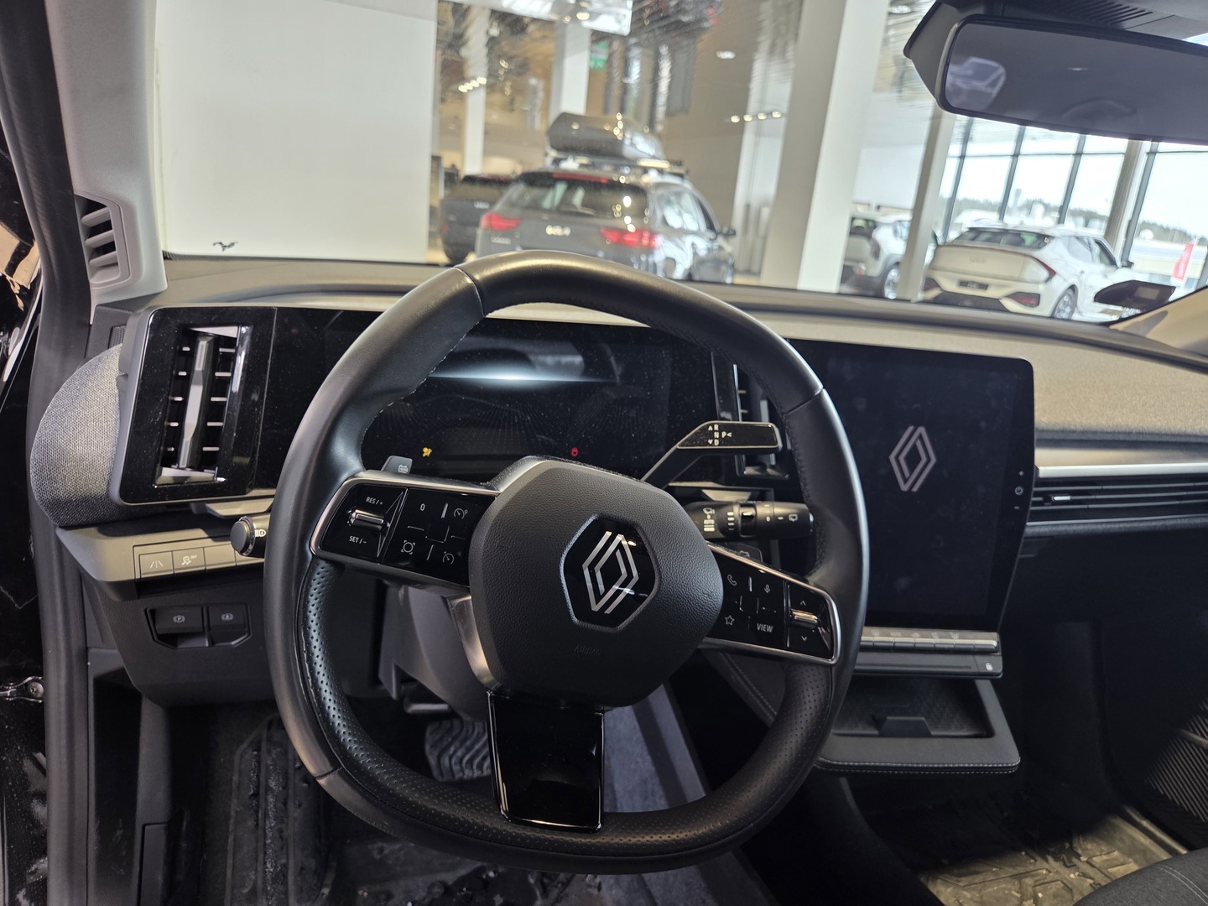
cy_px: 453
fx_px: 803
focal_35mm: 23
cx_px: 604
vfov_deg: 58.9
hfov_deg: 73.9
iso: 125
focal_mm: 5.4
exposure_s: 1/50
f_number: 1.8
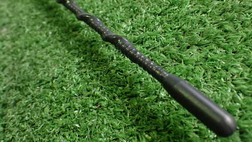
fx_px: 281
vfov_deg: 28.3
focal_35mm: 42
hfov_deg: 48.3
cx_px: 137
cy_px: 59
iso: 640
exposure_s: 1/125
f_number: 2.3
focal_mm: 5.4
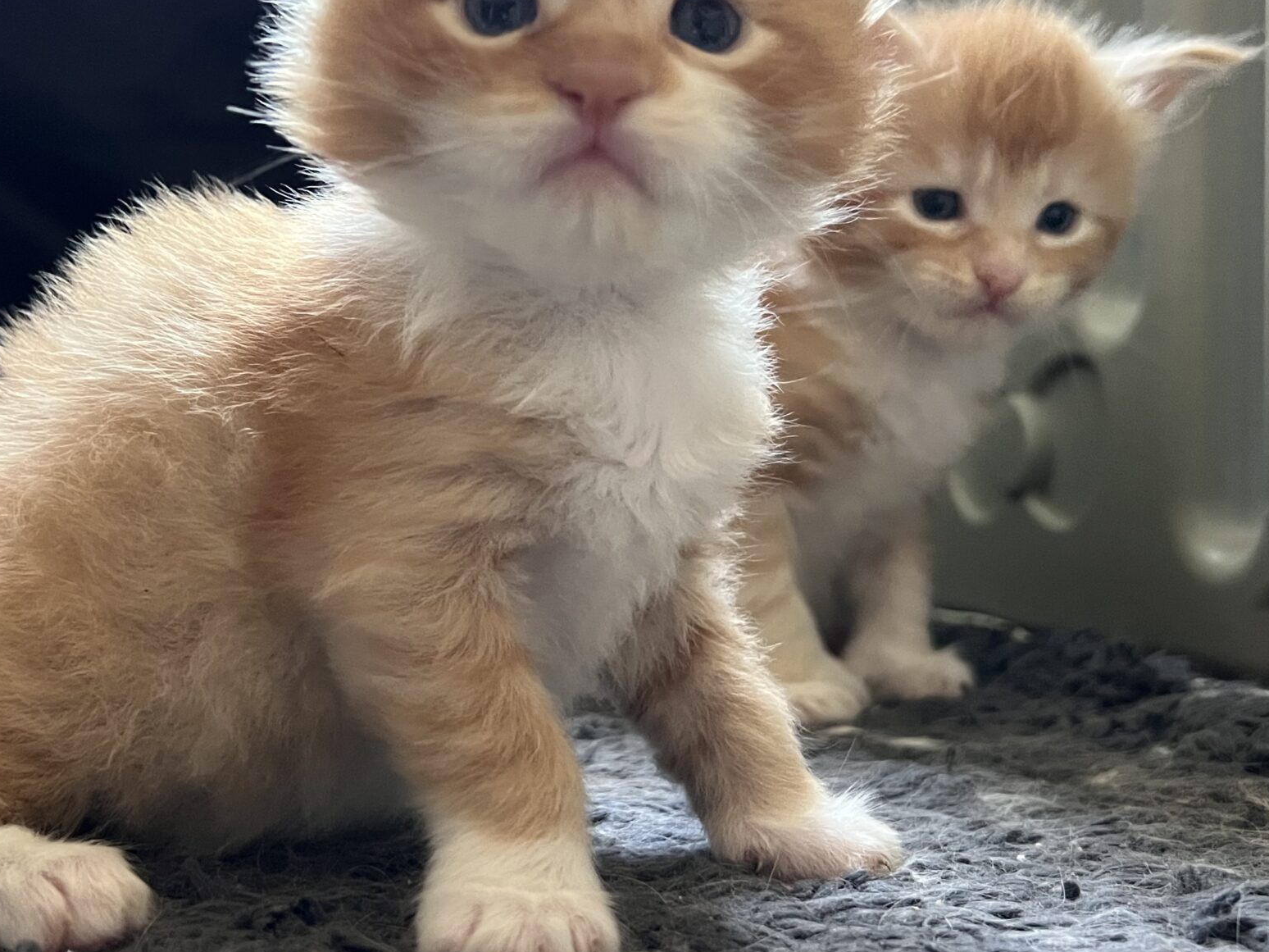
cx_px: 448
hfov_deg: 43.4
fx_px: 1576
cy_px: 491
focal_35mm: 43
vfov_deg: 33.6
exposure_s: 1/53
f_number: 1.5
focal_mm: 5.7
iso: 500
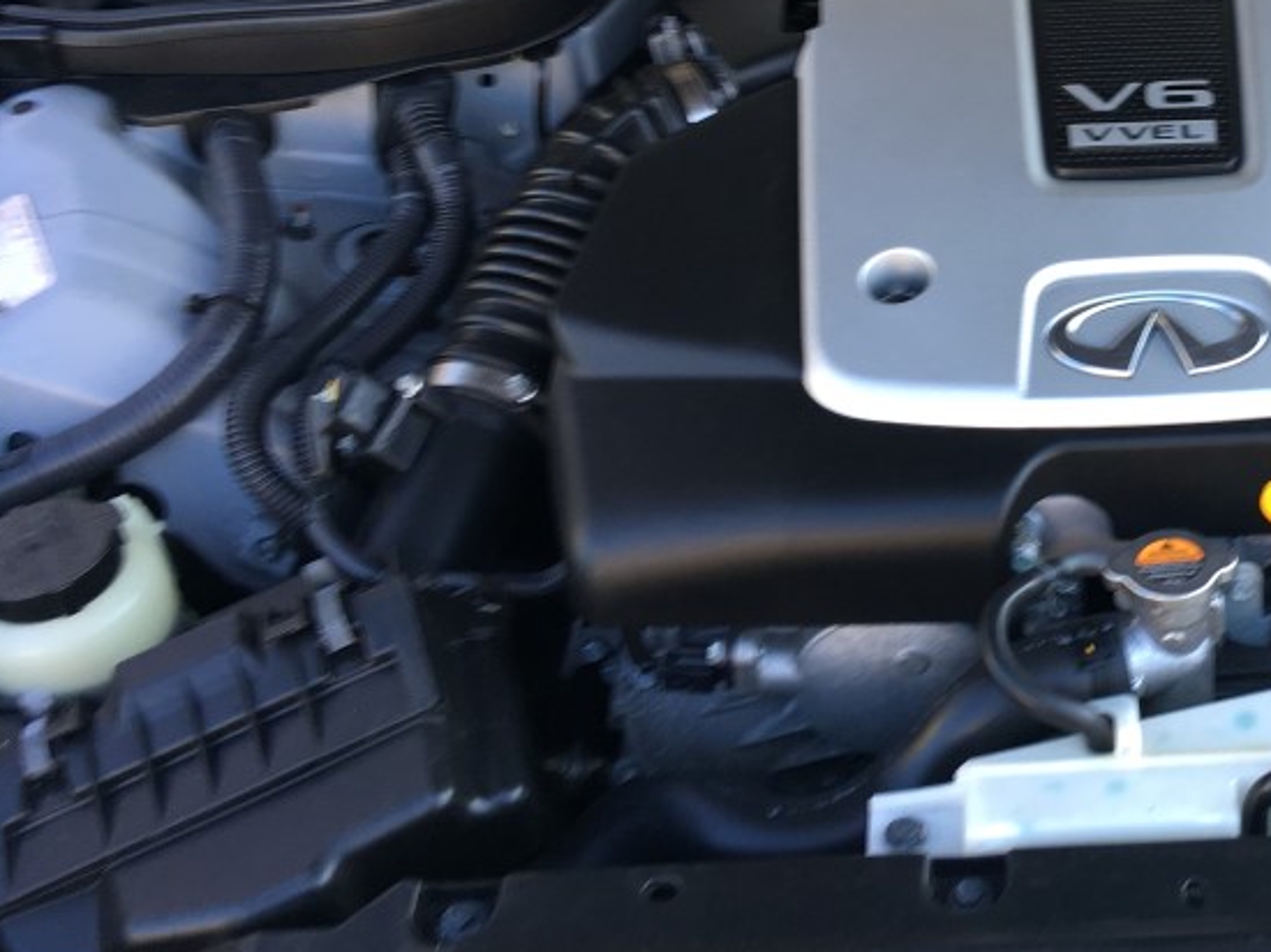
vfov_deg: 26.6
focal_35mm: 54
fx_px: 1982
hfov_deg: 33.5
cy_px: 231
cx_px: 1167
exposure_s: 1/60
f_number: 2.2
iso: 25
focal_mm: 4.15
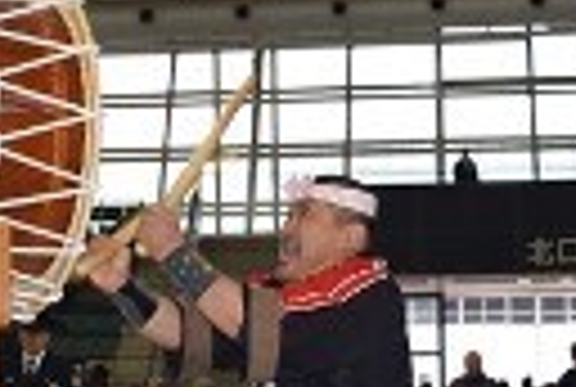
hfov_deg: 11.3
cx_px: -148
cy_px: 324
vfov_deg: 7.7
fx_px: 2855
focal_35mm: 178
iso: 640
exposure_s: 1/125
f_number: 5.6
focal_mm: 34
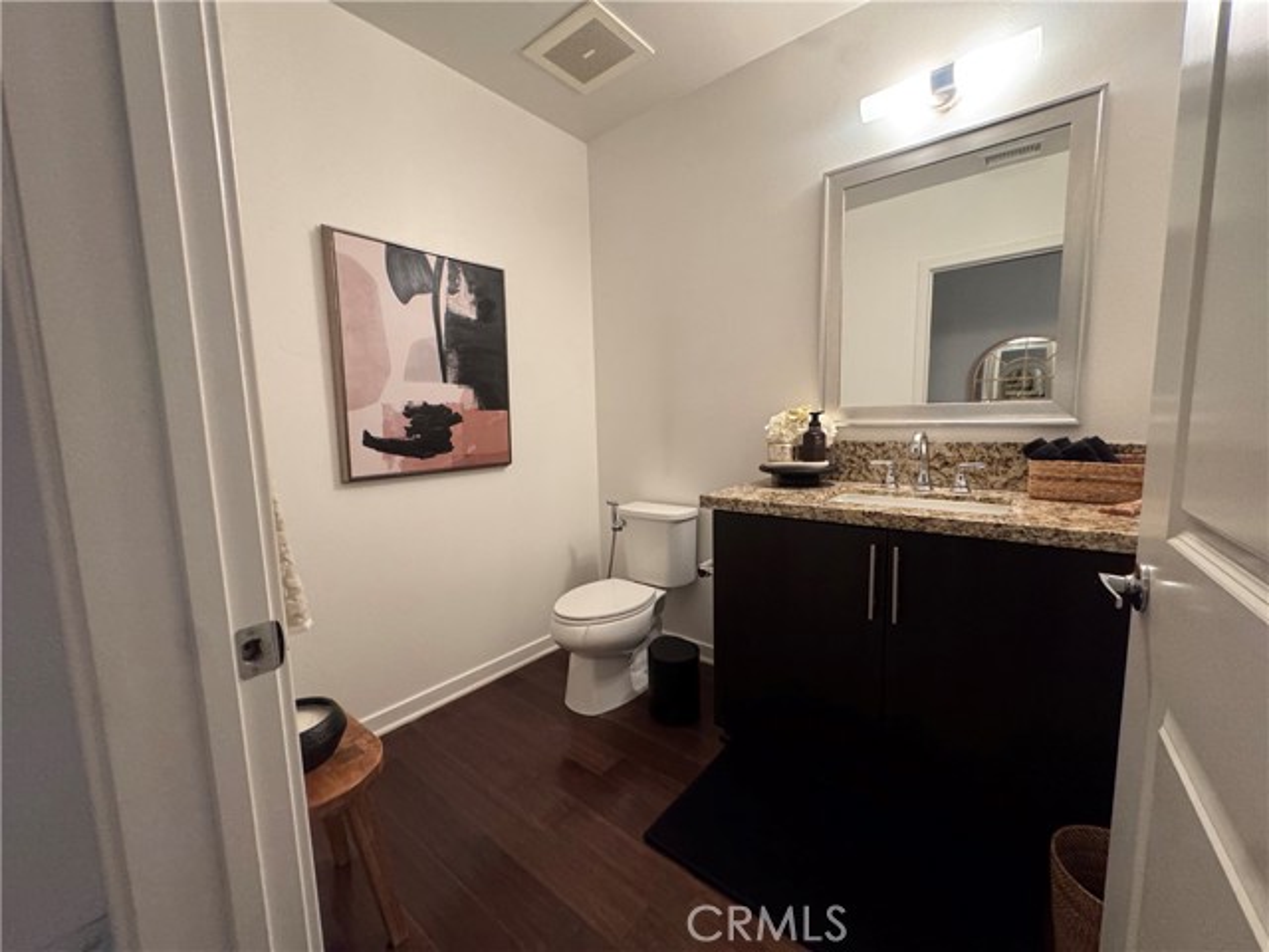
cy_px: 476
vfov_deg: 85.7
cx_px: 634
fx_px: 513
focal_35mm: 14
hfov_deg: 102.1
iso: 500
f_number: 2.2
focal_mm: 2.22
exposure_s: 1/60
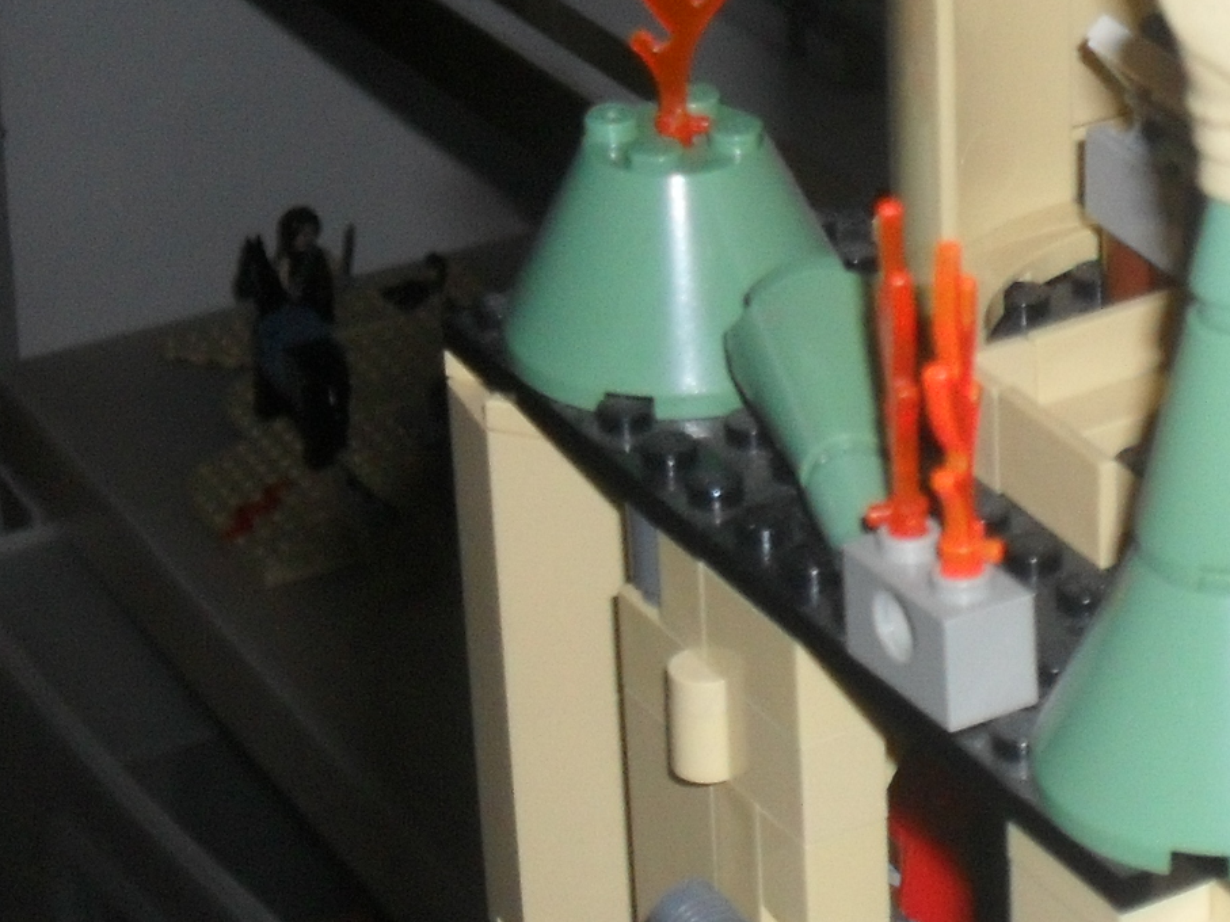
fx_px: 4974
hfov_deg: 13.9
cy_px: 286
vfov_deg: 10.6
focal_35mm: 140
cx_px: 1279
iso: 200
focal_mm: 8.7
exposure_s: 1/45
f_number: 3.9
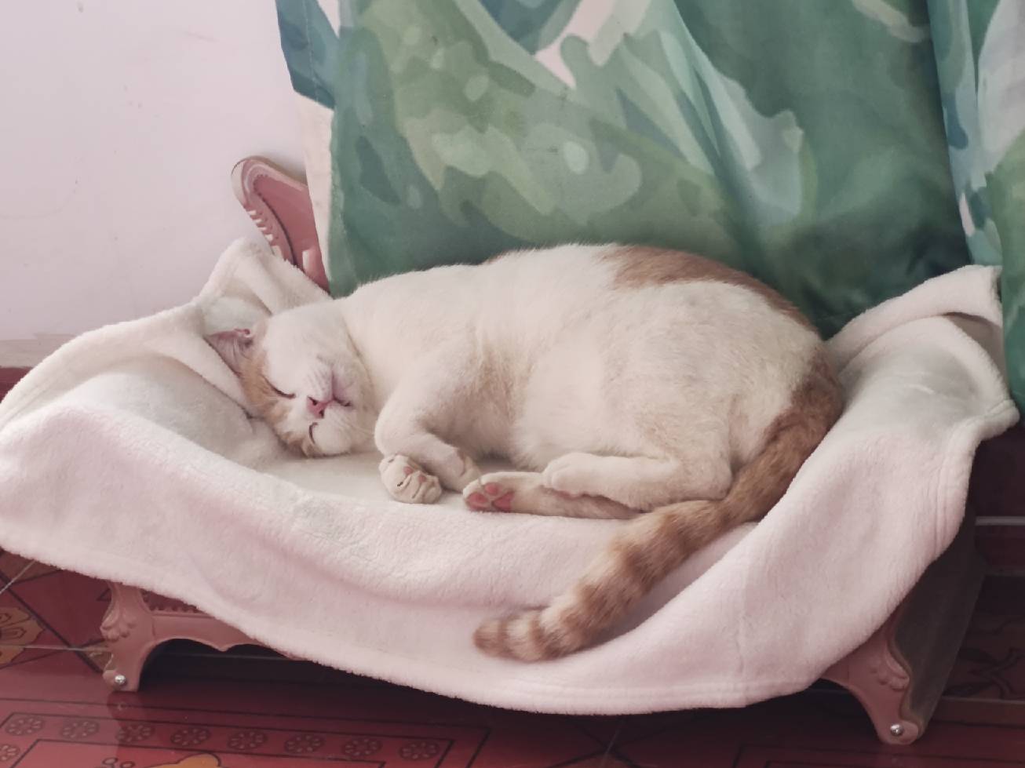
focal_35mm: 87
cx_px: 512
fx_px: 2576
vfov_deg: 17.0
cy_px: 384
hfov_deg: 22.5
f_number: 2.4
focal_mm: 7.48
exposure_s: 1/50
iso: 471
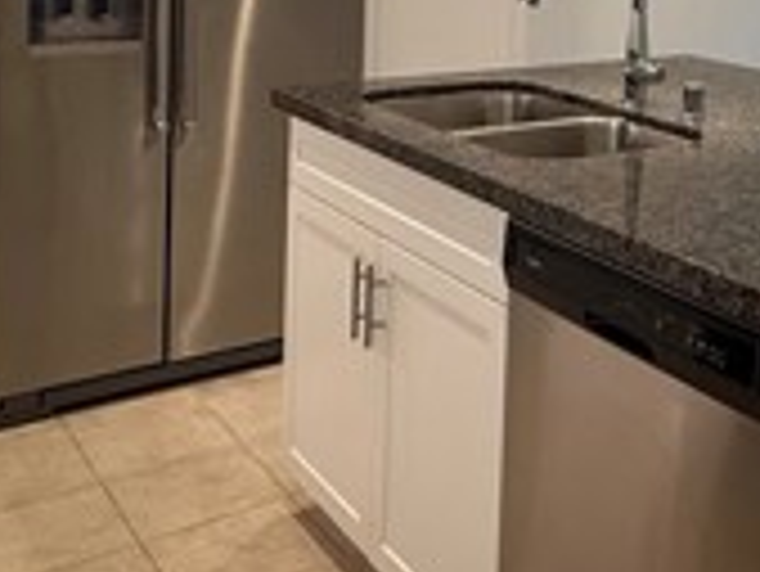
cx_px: 764
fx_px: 1164
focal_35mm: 53
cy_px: -59
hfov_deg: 33.1
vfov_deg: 25.5
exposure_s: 1/120
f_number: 2.2
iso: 200
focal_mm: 2.22
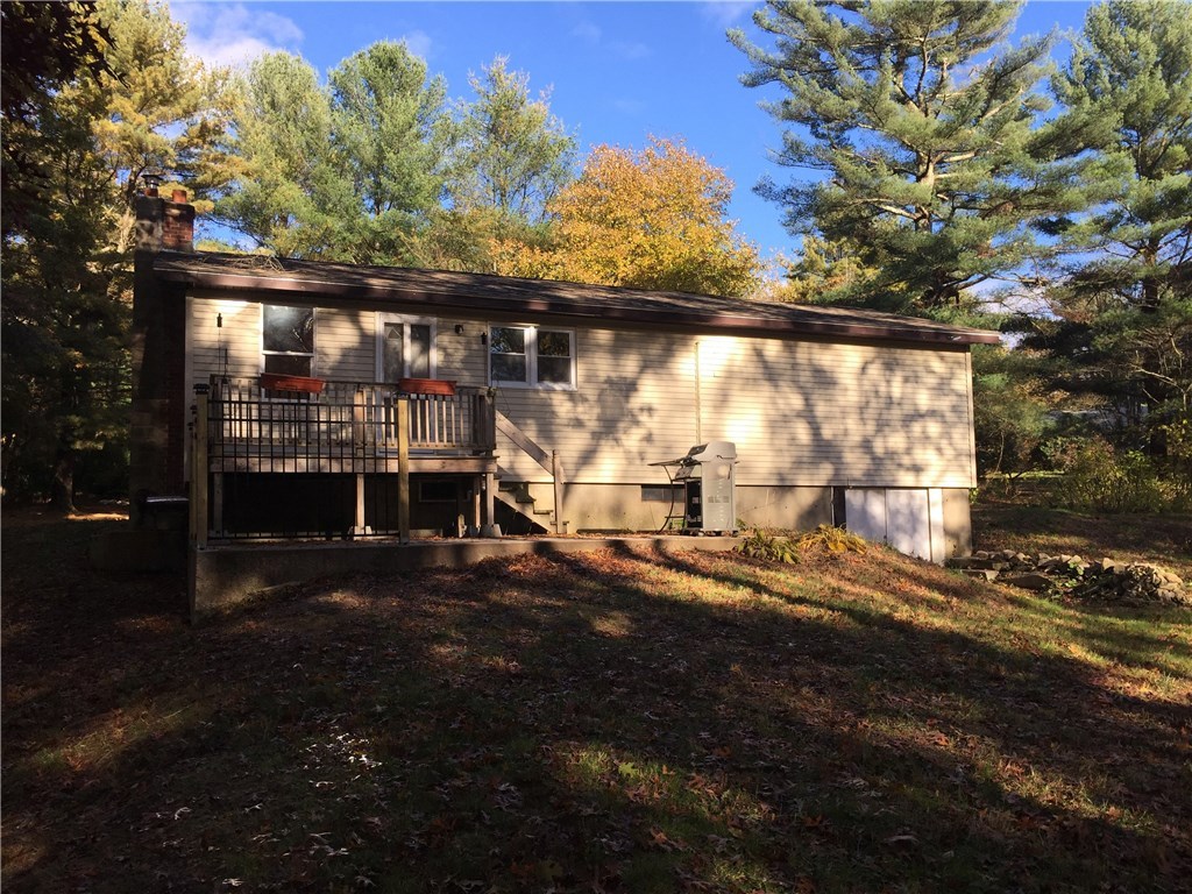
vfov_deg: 48.2
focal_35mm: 29
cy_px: 447
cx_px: 596
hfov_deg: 61.7
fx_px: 999
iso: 32
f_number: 2.2
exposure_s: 1/732
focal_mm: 4.15
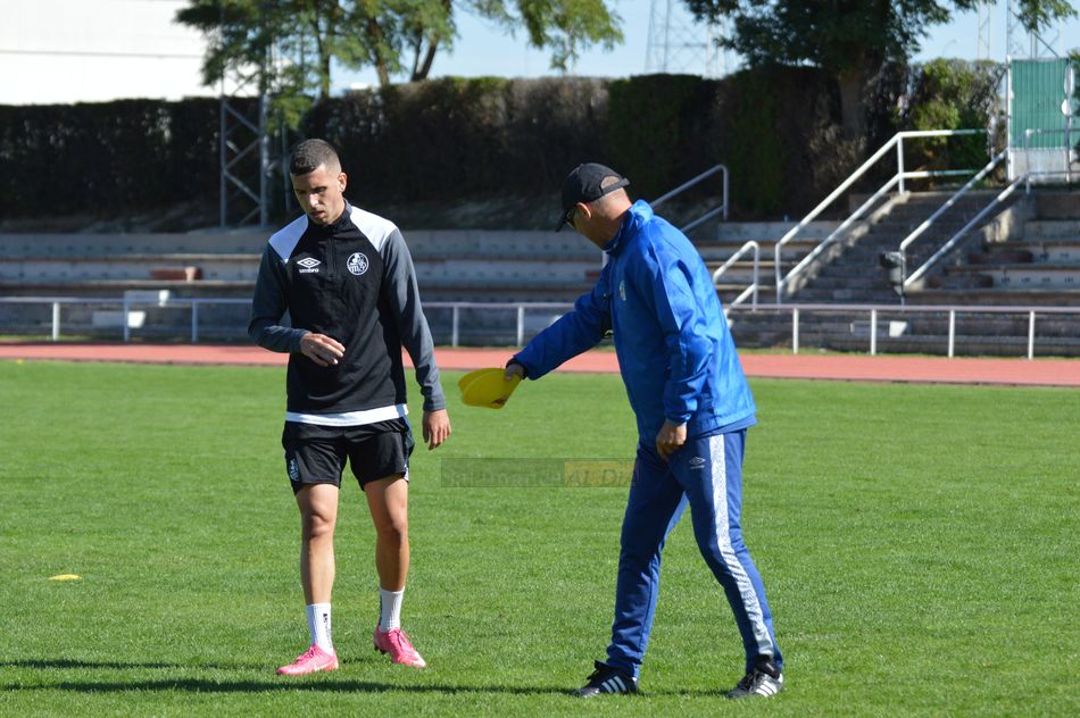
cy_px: 359
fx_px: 5846
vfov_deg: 7.0
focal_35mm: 195
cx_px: 540
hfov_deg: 10.6
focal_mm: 130
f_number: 5.6
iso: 400
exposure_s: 1/1250
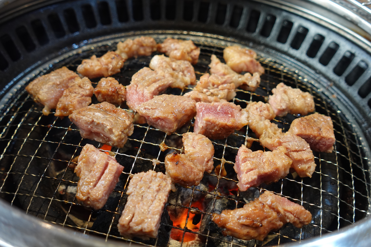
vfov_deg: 31.2
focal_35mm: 43
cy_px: 124
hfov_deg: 45.4
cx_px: 186
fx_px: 443
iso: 500
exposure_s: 1/50
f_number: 2.8
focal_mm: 16.29
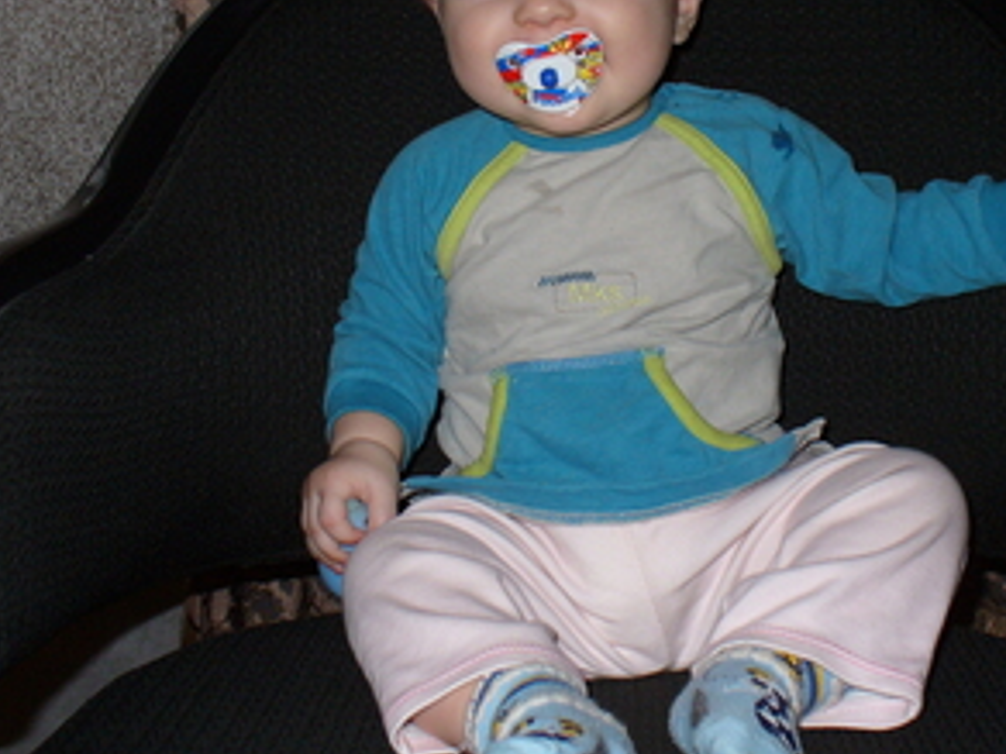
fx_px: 1657
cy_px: 296
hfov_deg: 33.7
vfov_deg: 25.6
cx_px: 599
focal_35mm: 57
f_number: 2.8
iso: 100
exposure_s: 1/60
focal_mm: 6.1
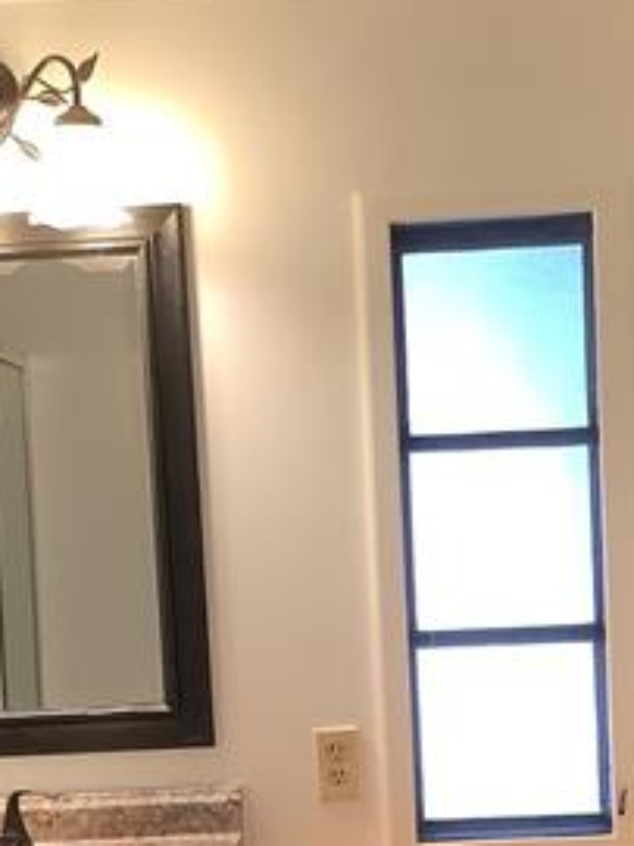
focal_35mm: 88
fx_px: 2151
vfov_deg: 21.8
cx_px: 362
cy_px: 740
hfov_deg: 16.8
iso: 160
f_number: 2.4
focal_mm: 3.3
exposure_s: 1/60
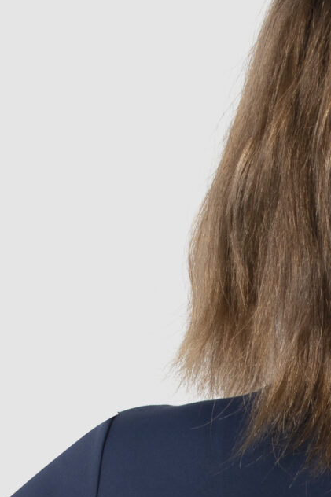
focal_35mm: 304
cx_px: 347
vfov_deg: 6.7
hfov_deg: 4.5
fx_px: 4195
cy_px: 764
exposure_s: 1/250
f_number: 9
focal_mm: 50
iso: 100
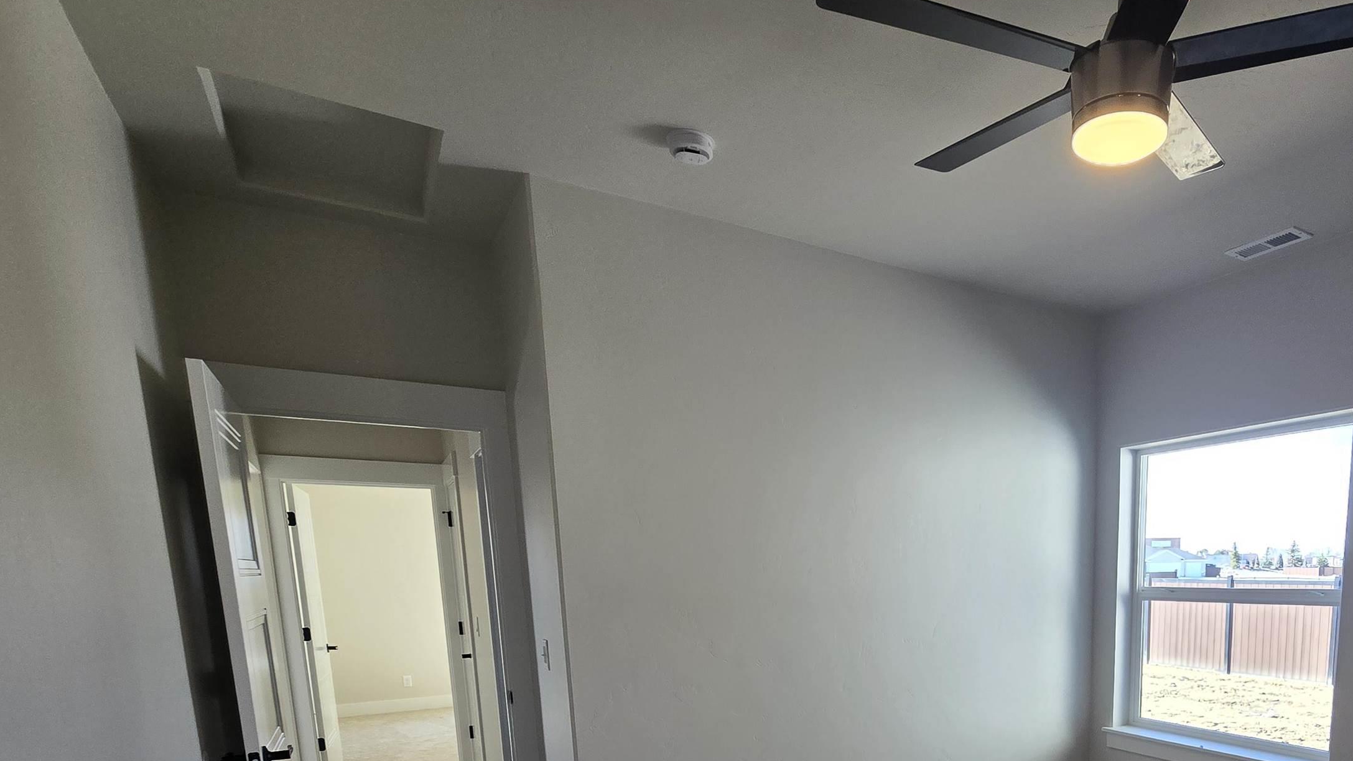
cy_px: 688
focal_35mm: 20
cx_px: 922
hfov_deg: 83.1
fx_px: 718
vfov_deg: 49.6
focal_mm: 2.2
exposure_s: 1/120
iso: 64
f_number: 2.2
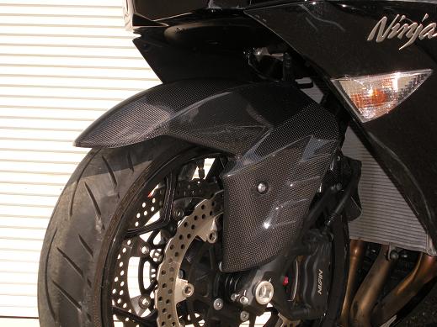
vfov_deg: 28.0
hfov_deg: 36.8
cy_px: 164
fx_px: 656
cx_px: 218
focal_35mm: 52
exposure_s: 1/408
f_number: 4.4
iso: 88
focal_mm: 9.1
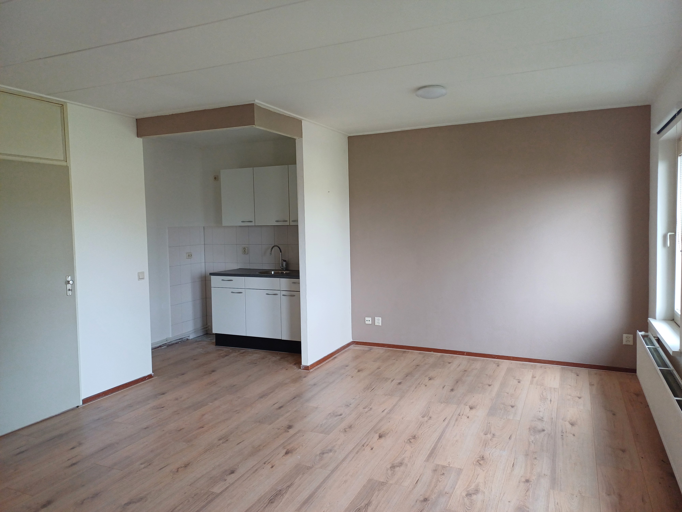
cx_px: 341
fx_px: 493
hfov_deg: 69.4
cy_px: 256
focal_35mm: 25
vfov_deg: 54.9
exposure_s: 1/50
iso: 125
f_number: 1.8
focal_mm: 4.65
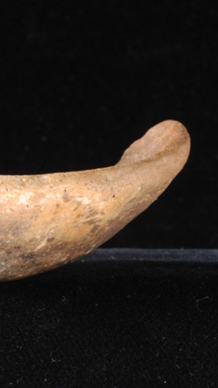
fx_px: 1758
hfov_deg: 7.1
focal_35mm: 171
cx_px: 22
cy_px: 212
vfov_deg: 12.6
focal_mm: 60
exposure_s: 1/100
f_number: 25
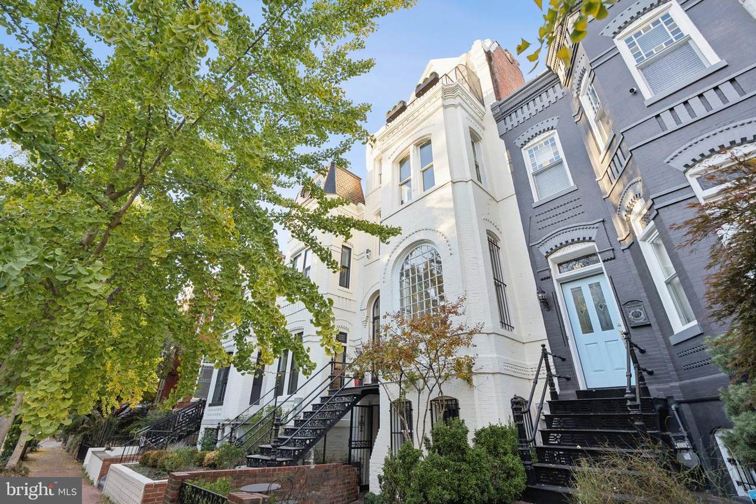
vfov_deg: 72.1
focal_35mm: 16
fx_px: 347
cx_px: 378
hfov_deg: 95.0
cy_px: 252
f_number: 4
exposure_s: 1/60
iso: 80
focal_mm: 16.5
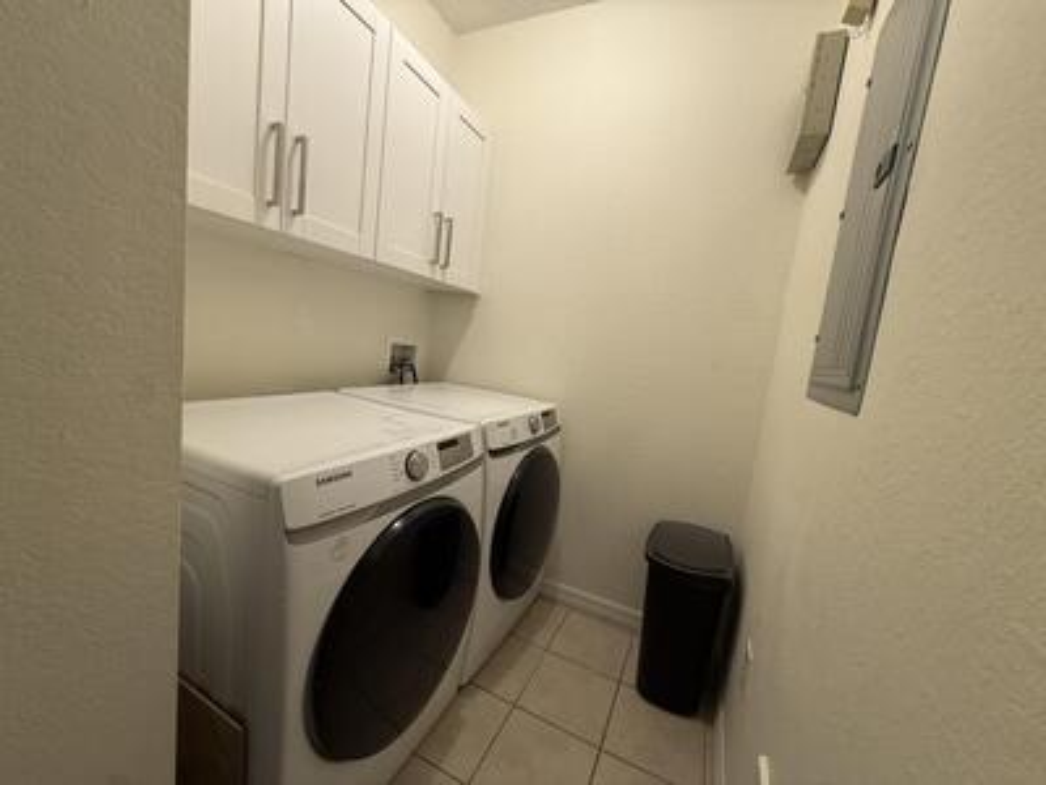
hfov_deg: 102.1
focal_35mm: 14
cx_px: 523
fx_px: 423
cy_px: 392
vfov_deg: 85.7
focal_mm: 2.22
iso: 250
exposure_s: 1/60
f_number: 2.2
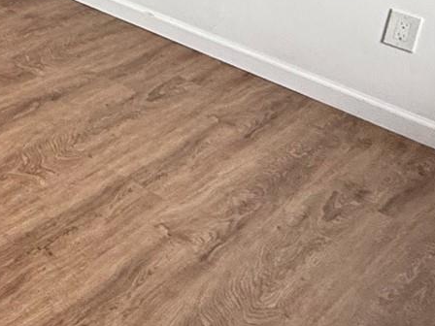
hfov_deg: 20.4
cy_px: -200
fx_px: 804
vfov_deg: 19.2
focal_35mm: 64
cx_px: -366
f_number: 2.2
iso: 320
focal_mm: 2.22
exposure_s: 1/86
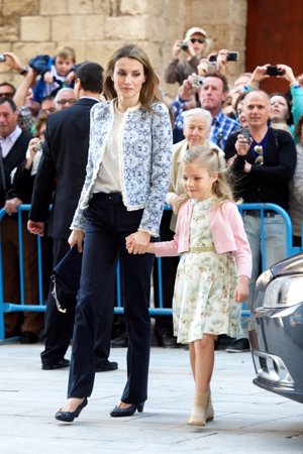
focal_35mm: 125
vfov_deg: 16.4
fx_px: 1578
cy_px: 227
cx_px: 152
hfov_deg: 11.0
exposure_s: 1/250
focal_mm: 125
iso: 800
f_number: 5
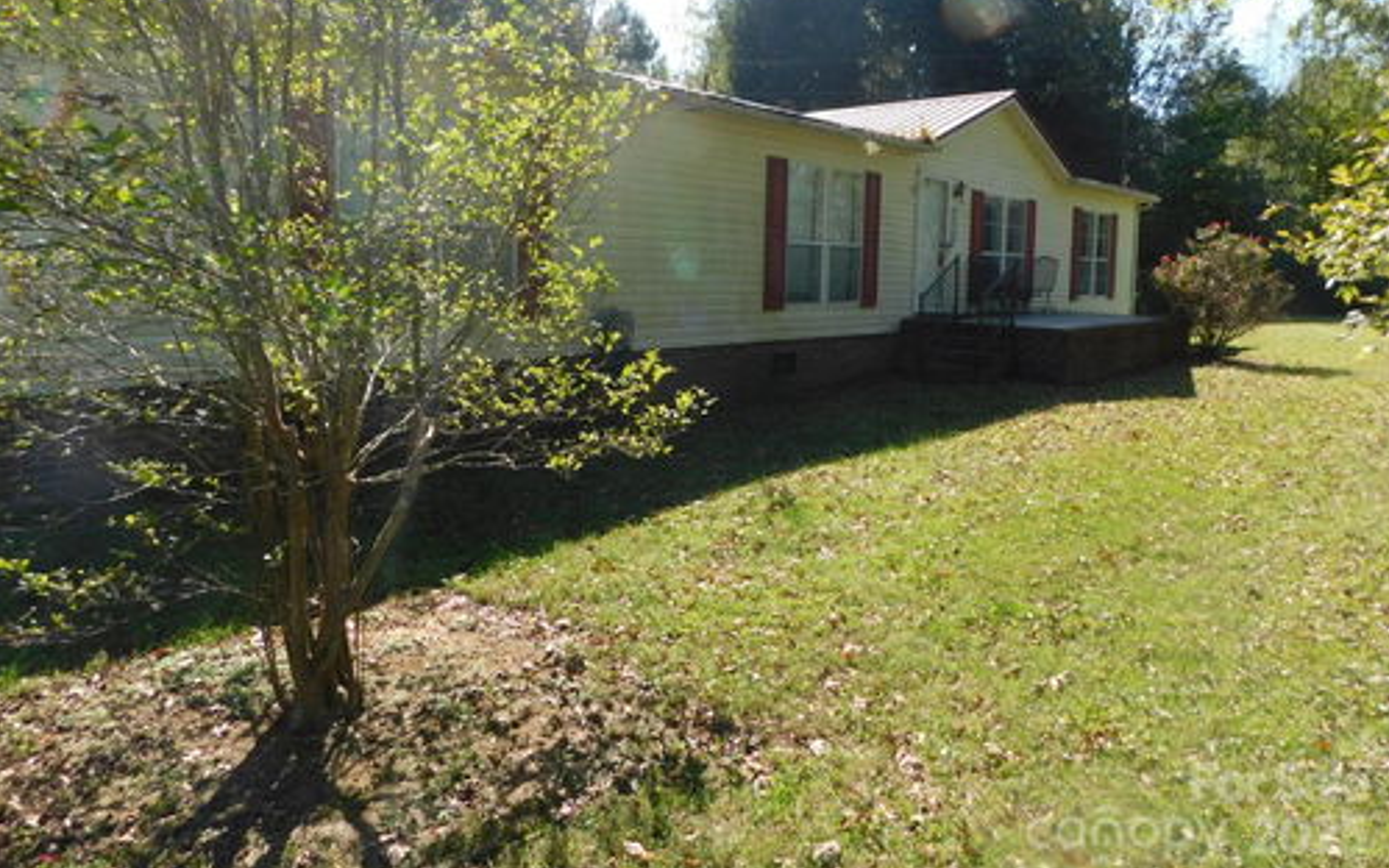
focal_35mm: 25
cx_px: 707
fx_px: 946
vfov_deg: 49.1
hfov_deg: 72.5
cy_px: 359
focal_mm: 4
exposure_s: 1/640
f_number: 3
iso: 125
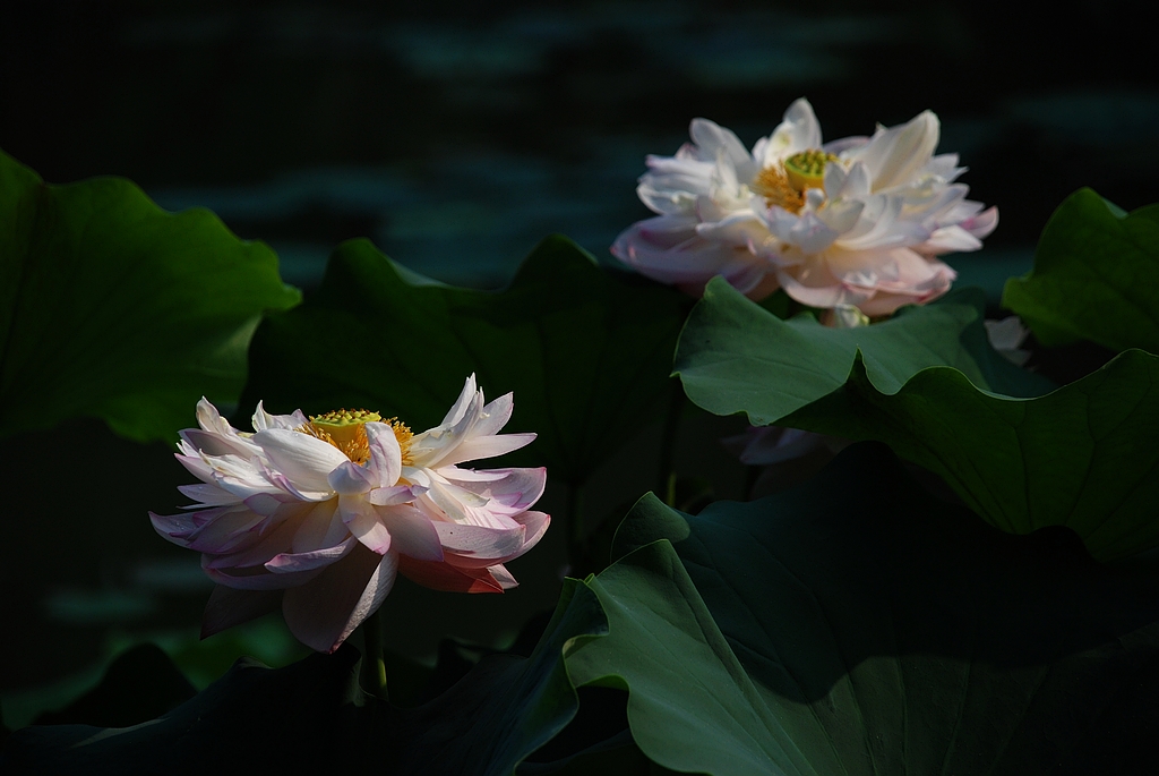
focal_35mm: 202
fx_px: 6526
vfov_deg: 6.8
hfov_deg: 10.1
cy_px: 388
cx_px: 580
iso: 200
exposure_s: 1/800
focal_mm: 135
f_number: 5.6
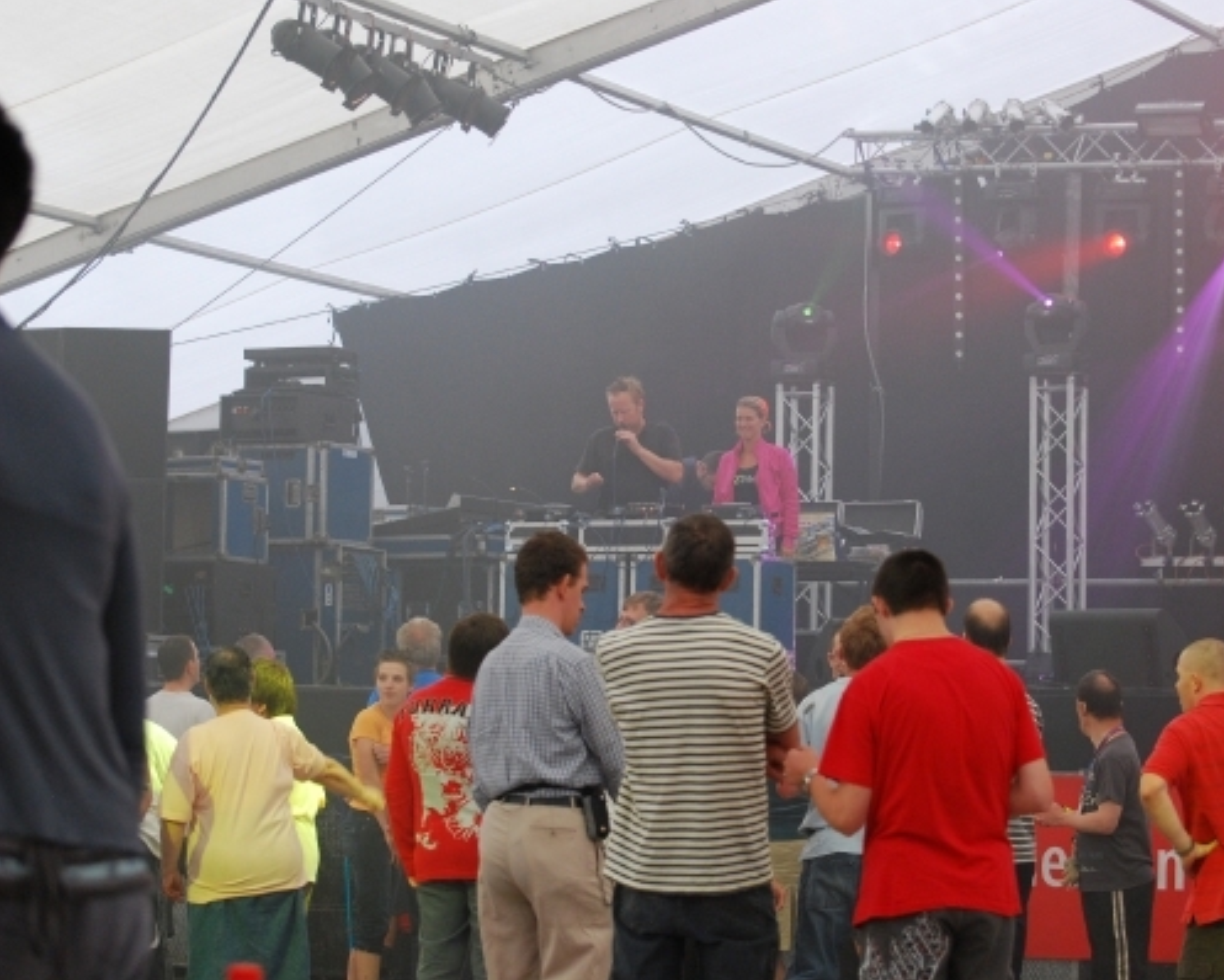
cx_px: 724
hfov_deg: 16.1
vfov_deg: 13.0
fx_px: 4313
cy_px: 489
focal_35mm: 119
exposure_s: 1/125
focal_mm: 70
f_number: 4.5
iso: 800
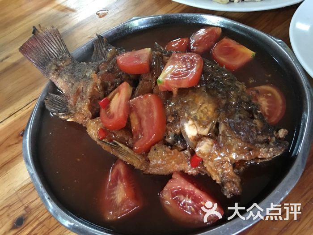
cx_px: 156
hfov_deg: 61.7
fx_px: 262
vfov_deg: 48.2
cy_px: 118
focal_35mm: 29
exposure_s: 1/8
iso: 200
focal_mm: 4.15
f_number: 2.2
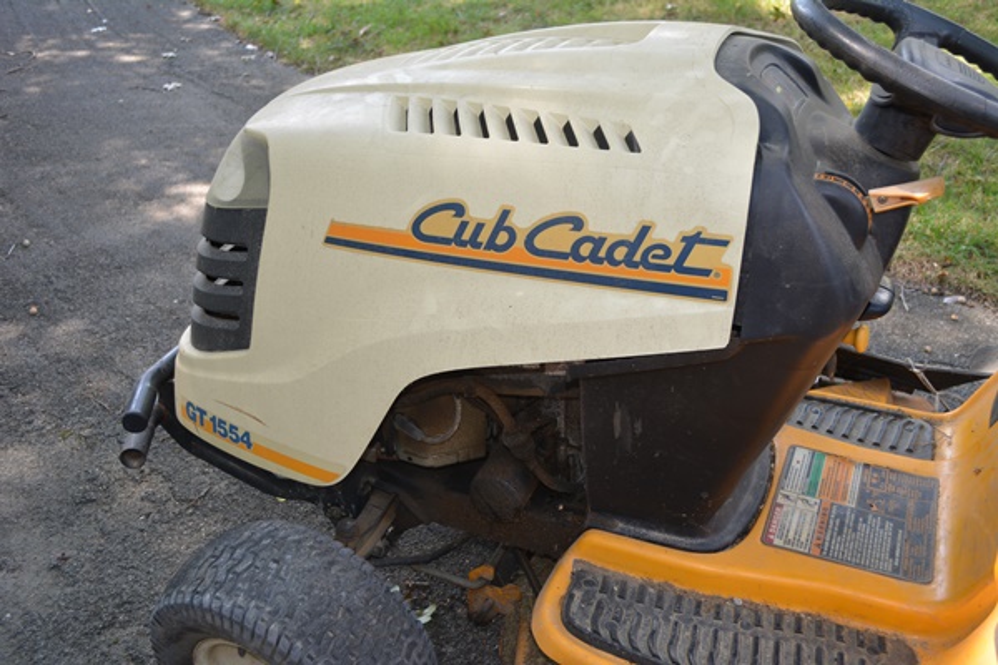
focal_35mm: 33
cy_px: 332
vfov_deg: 40.0
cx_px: 499
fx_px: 915
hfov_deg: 57.2
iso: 200
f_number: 4
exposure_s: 1/125
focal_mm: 22
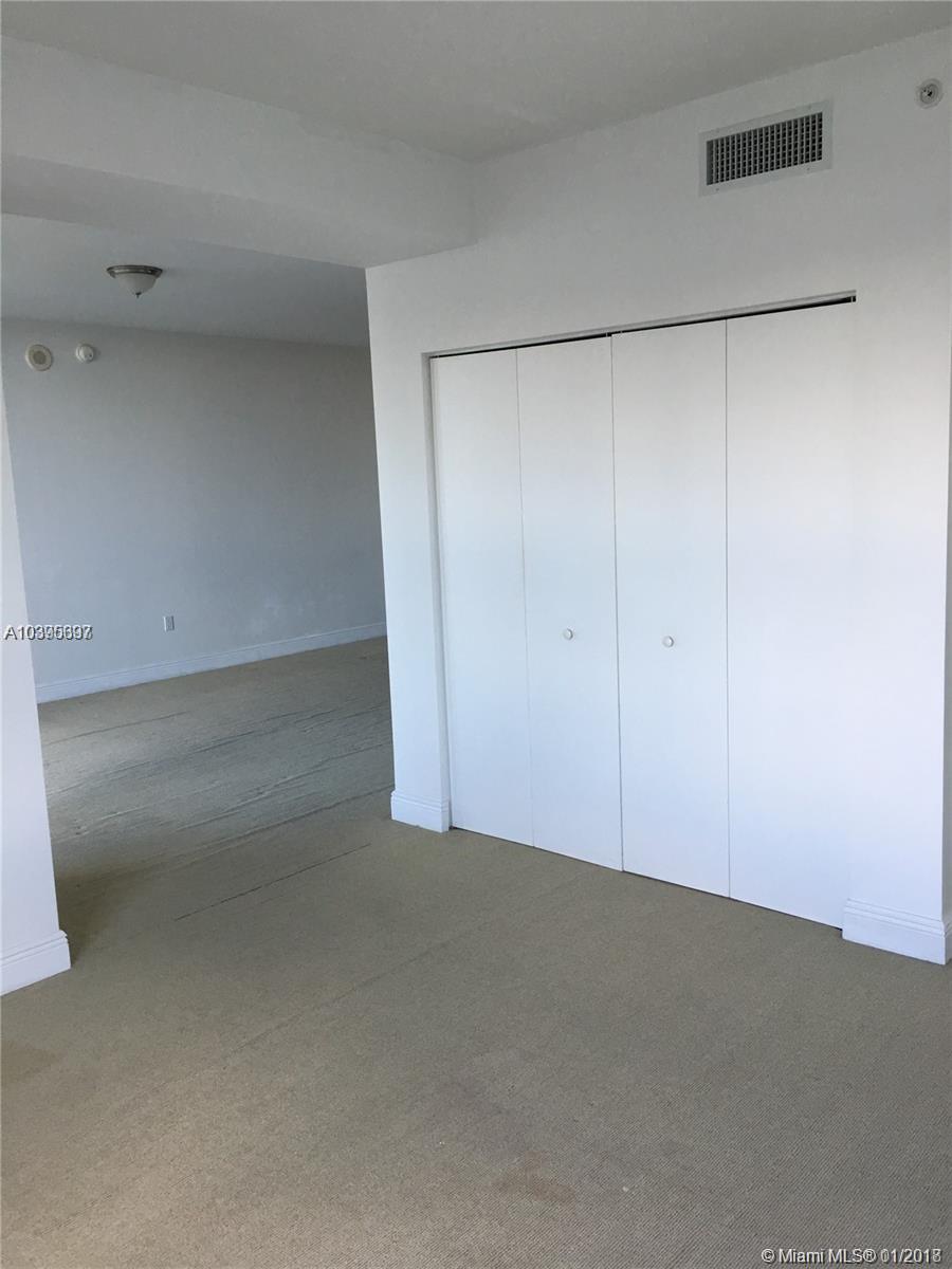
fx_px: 1063
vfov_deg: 61.7
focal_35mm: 29
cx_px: 476
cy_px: 634
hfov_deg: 48.2
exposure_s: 1/40
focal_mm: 4.15
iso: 25
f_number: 2.2
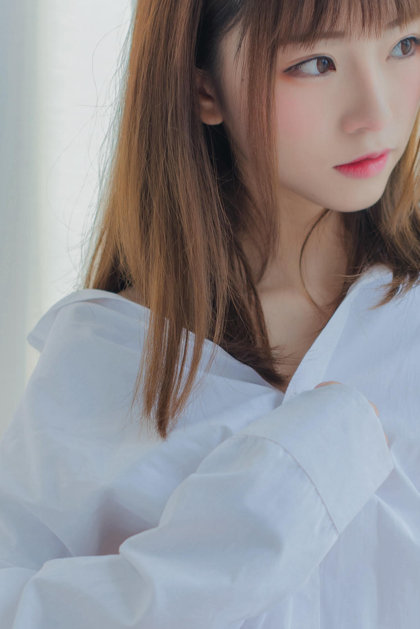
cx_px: 279
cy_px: 437
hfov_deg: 12.6
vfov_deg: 18.7
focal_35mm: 109
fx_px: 1906
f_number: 2.2
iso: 100
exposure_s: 1/200
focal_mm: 50
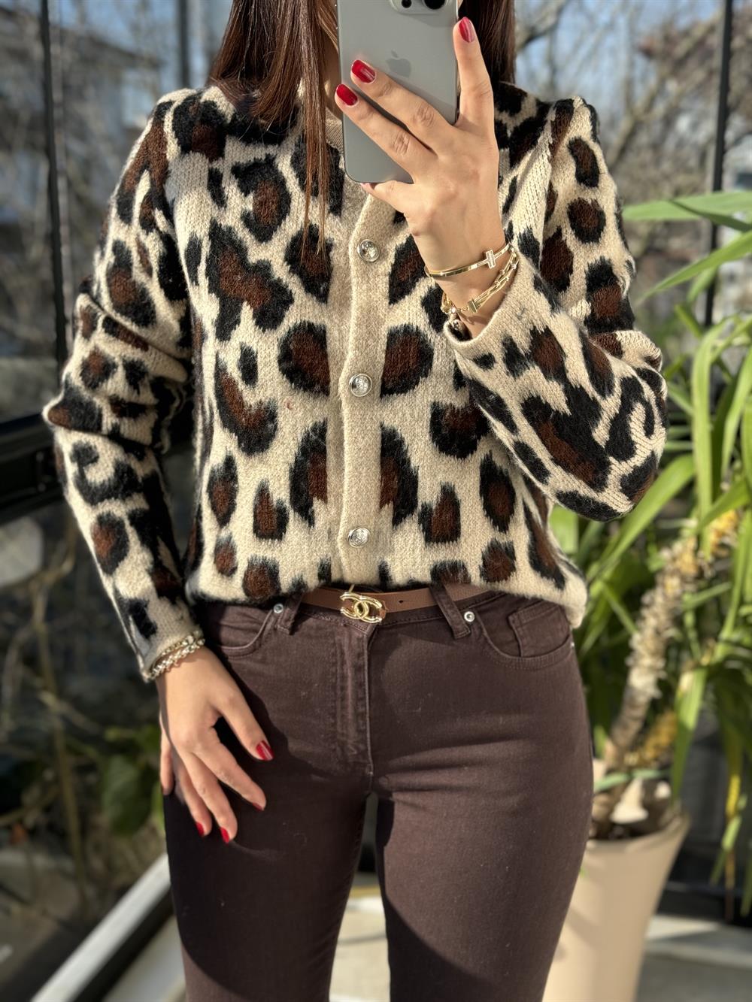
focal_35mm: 48
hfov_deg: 30.3
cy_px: 501
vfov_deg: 39.7
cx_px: 376
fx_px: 1390
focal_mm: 6.76
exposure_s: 1/651
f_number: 1.78
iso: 64
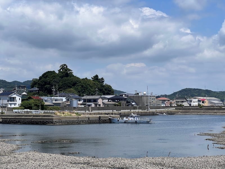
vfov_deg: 19.1
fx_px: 500
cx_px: 112
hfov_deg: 25.3
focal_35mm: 77
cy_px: 84
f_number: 2.8
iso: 32
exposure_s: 1/1193
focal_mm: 9
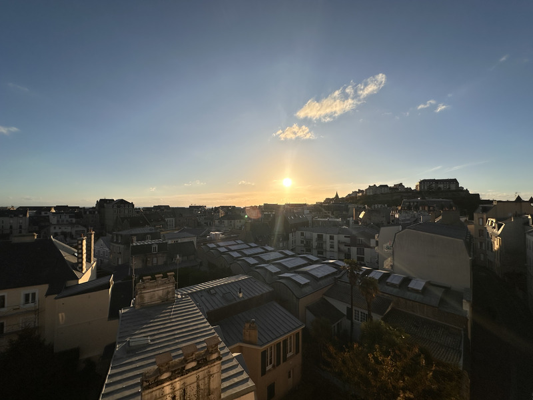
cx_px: 266
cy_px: 200
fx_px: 216
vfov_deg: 85.7
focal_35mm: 14
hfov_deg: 102.1
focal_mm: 2.22
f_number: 2.2
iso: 50
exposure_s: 1/6135
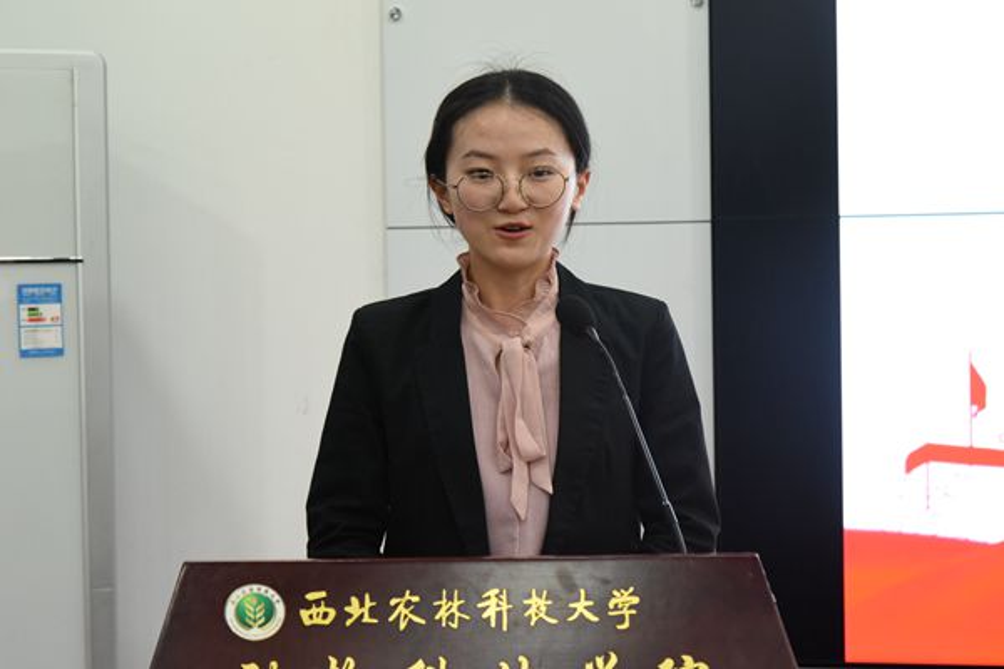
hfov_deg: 23.9
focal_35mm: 85
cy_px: 334
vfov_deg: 16.1
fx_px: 2370
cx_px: 502
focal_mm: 85
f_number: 5
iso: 2500
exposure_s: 1/160
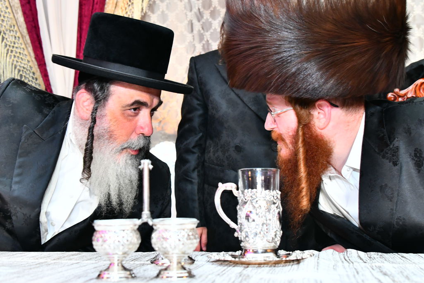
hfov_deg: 38.2
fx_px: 612
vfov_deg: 25.9
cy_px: 114
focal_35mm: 52
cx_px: 217
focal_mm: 38
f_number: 5
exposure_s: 1/125
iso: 2000
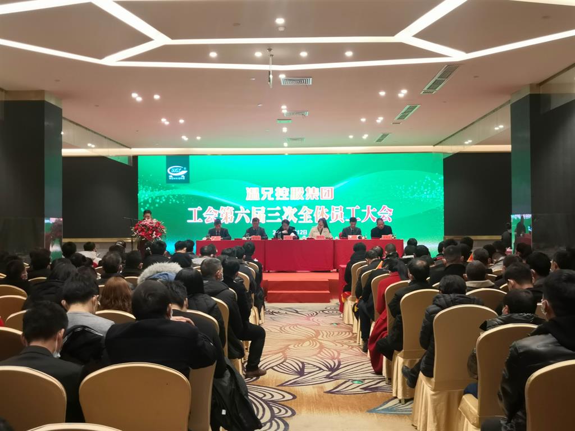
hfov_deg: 51.4
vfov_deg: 39.7
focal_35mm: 36
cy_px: 216
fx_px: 598
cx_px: 288
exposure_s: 1/33.3
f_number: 1.8
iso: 200
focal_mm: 3.95
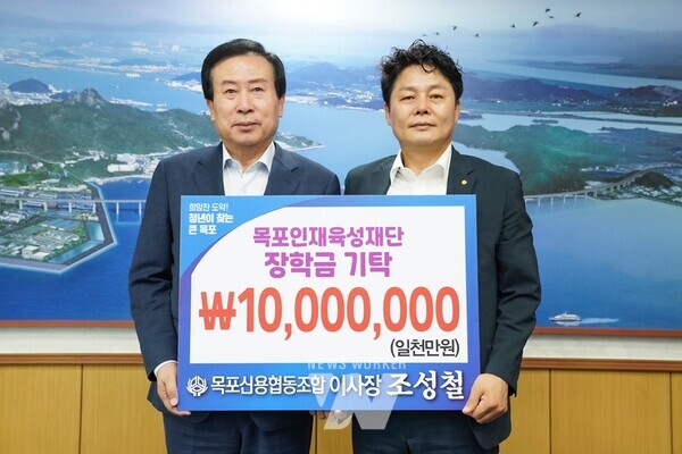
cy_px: 227
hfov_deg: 46.4
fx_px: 796
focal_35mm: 42
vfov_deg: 31.9
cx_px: 341
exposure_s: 1/160
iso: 2000
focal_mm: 42
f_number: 4
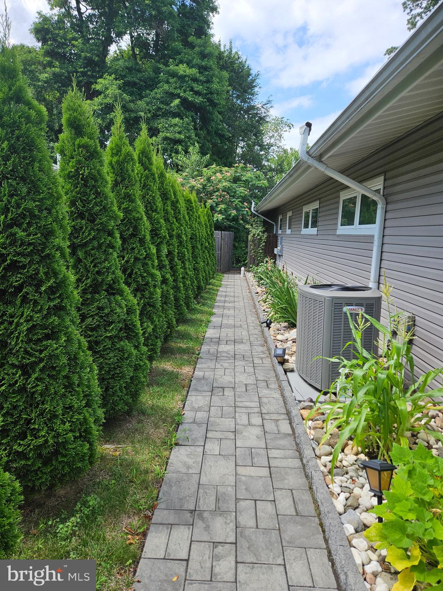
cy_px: 296
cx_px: 222
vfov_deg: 73.9
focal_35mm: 23
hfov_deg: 58.9
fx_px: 392
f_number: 1.8
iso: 40
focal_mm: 5.4
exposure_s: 1/1304
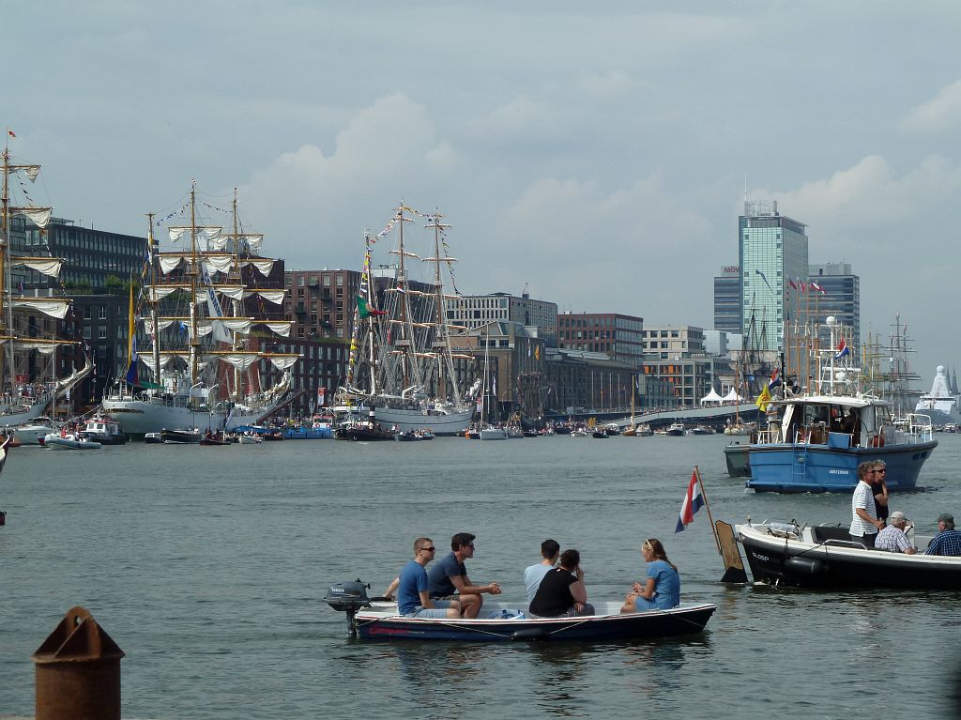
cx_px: 480
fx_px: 2886
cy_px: 360
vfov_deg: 14.2
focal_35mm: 104
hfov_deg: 18.9
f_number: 5
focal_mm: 17
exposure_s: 1/500
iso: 80
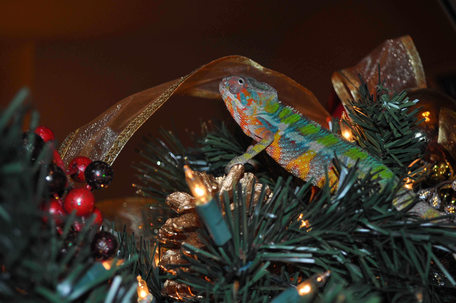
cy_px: 152
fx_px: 683
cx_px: 228
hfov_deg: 36.9
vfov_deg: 25.0
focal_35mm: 54
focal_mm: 36
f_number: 5
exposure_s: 1/80
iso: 320
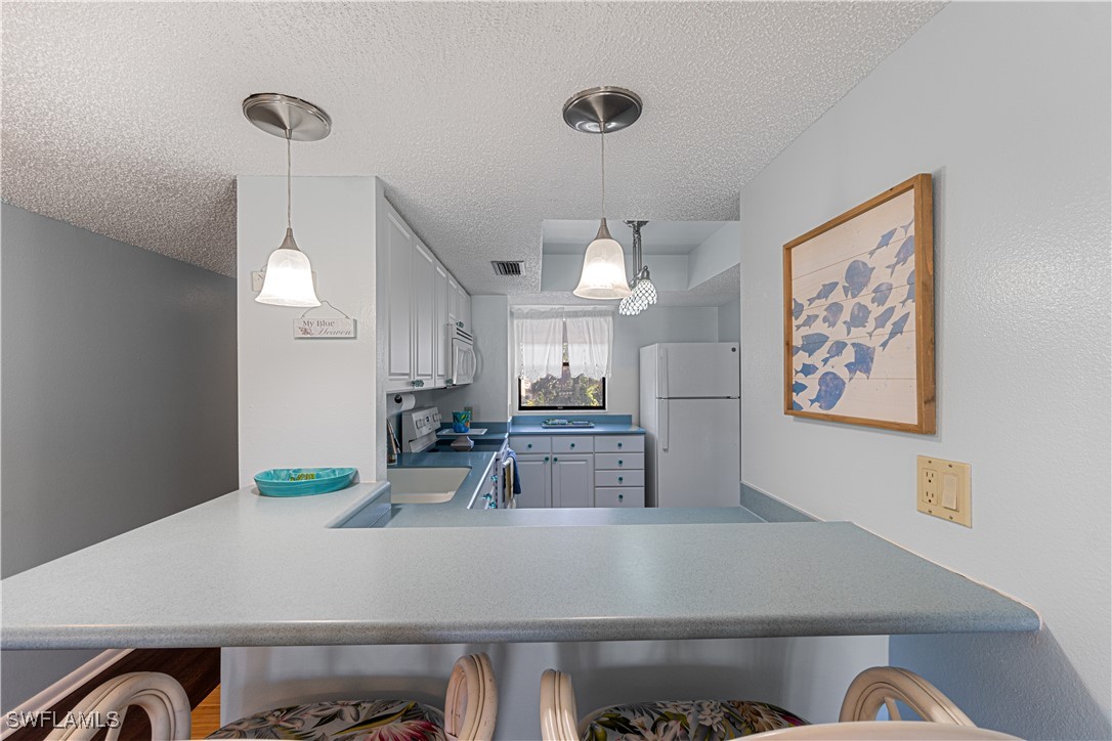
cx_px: 556
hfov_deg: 100.4
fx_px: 463
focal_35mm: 15
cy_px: 370
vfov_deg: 77.3
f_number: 9
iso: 100
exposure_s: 2
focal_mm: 10
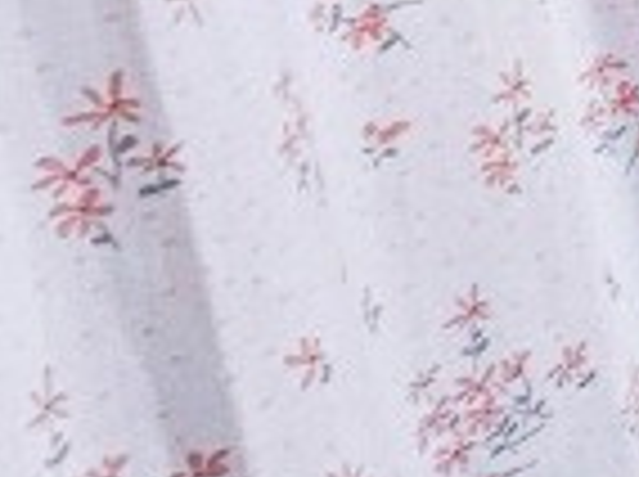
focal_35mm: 94
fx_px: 1732
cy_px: -616
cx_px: 1976
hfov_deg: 11.1
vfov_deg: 12.7
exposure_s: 1/60
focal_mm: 2.2
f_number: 2.2
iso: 100
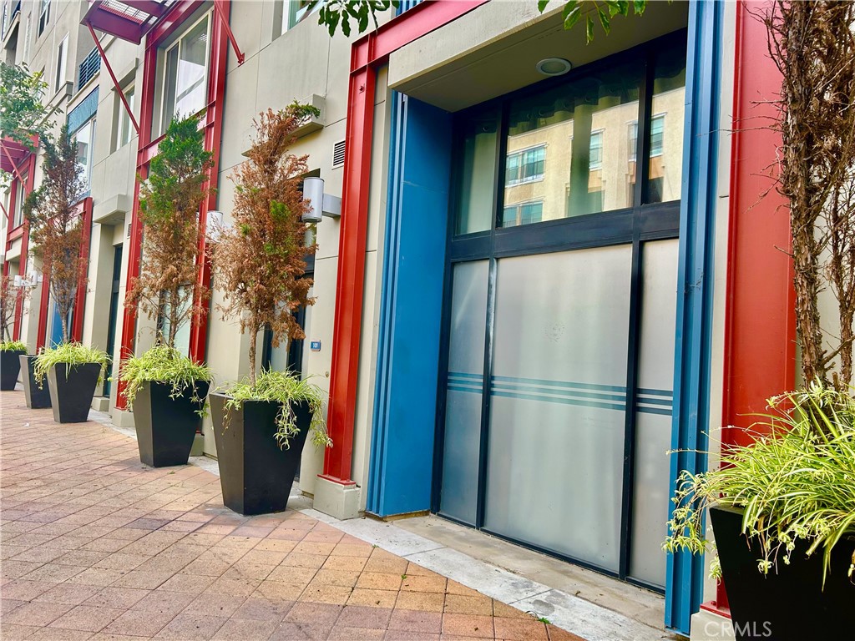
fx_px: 642
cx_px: 428
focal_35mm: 26
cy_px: 320
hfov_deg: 67.3
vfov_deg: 53.1
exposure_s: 1/344
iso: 50
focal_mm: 5.7
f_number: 1.5
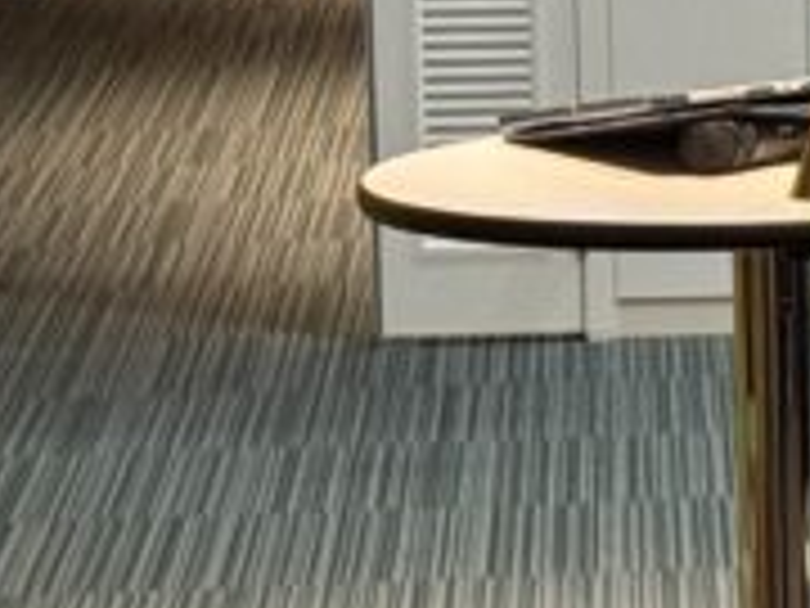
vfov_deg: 5.4
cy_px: 225
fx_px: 6388
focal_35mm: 273
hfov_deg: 6.7
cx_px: 2174
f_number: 1.78
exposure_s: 1/60
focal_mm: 6.76
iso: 250
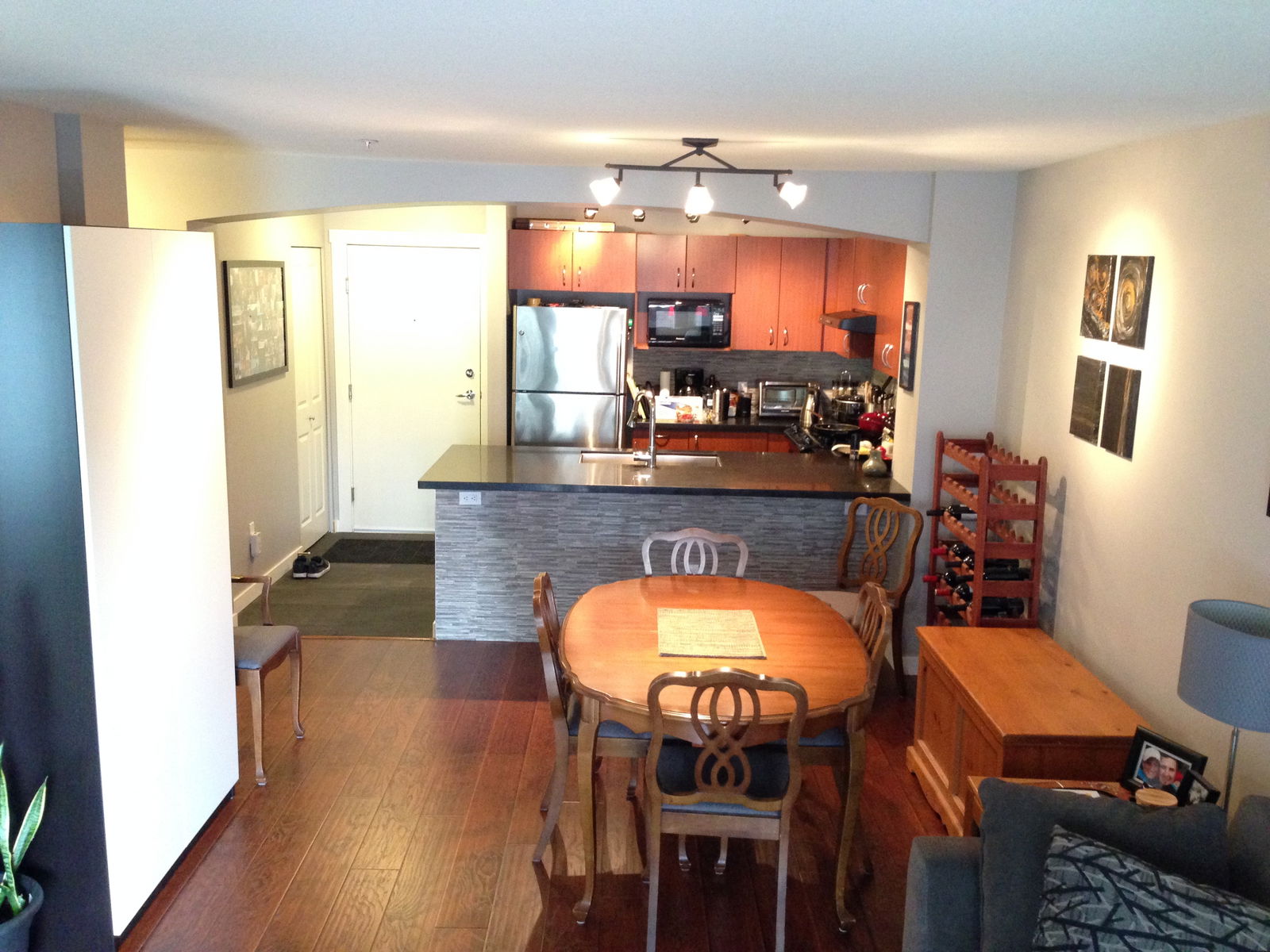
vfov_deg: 42.9
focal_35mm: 33
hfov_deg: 55.4
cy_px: 476
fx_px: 1211
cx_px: 635
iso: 400
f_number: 2.4
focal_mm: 4.12
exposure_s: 1/20
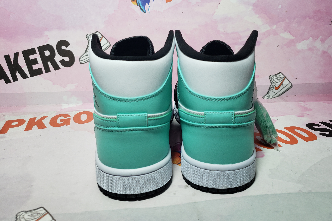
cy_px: 115
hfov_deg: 65.5
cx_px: 170
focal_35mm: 28
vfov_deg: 46.4
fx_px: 258
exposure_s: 1/439
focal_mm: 4.3
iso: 50
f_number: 1.5
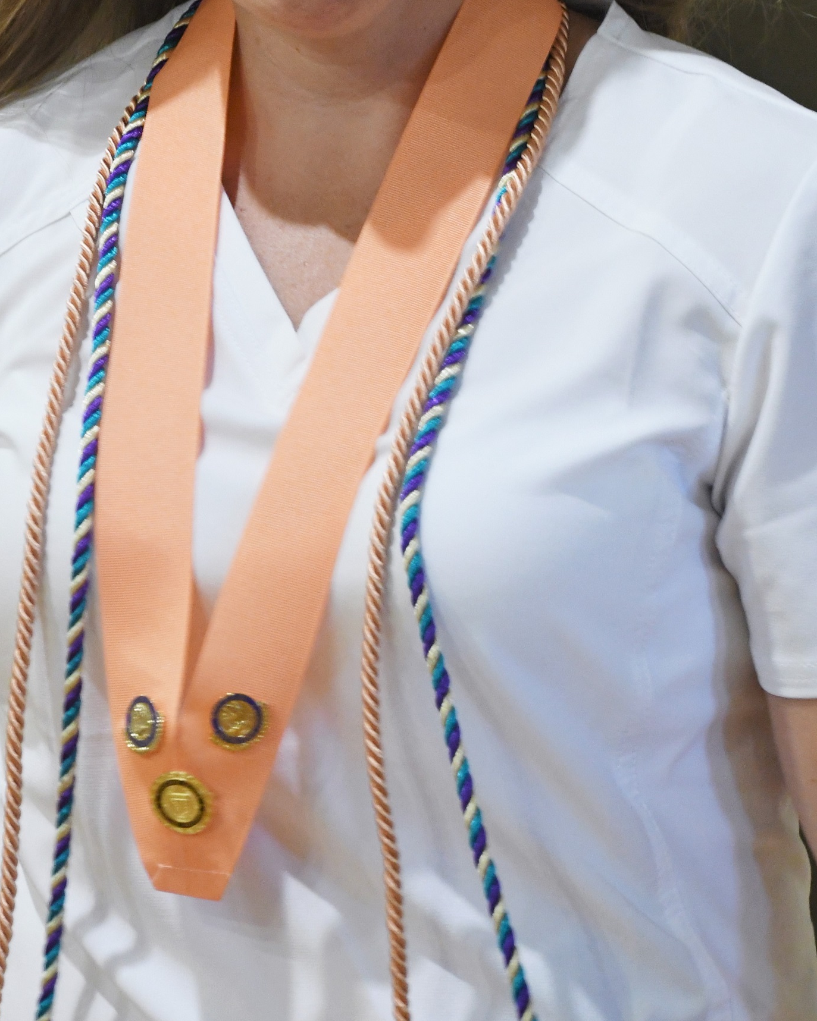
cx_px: 290
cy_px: 128
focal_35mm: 274
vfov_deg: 7.0
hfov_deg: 5.6
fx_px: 8284
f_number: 6.3
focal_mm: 100
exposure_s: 1/100
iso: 2000
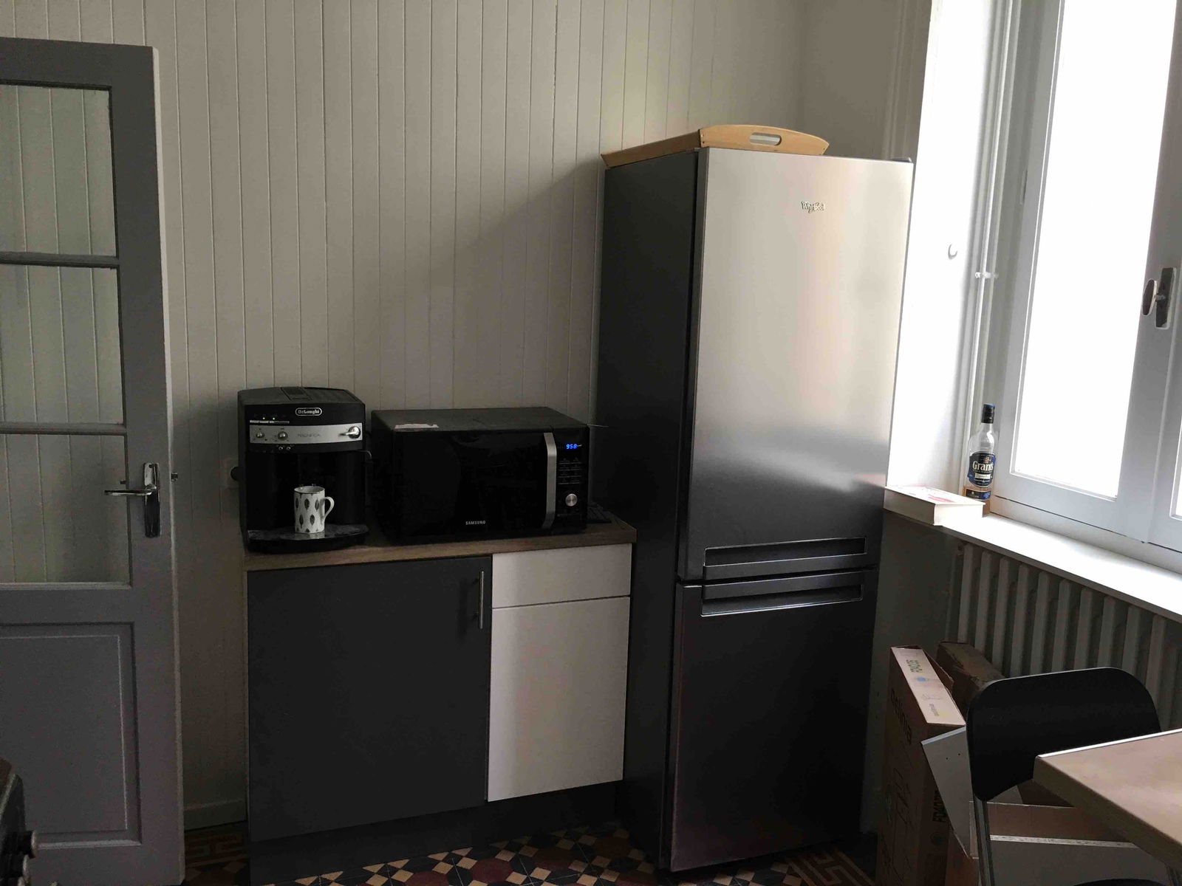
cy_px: 443
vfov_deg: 48.2
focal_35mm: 29
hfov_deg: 61.7
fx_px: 990
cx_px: 591
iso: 50
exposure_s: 1/33
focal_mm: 4.15
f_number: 2.2
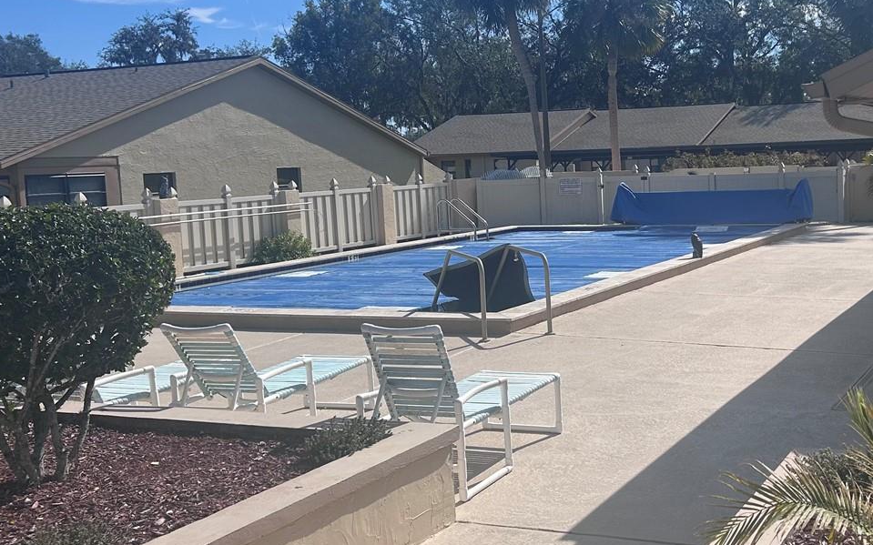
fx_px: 1094
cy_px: 237
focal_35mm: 46
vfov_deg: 28.0
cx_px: 641
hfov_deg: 42.3
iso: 50
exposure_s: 1/6211
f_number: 1.5
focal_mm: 5.7
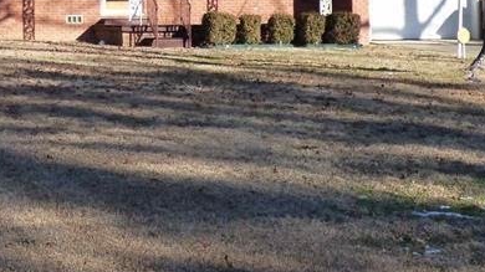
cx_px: 114
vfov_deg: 11.6
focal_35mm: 103
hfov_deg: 20.6
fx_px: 1324
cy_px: -26
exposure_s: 1/640
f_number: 3.4
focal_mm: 6.18
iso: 160
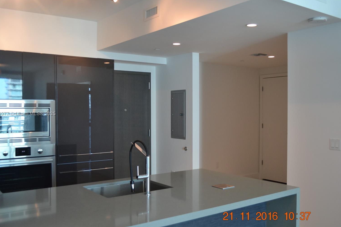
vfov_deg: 37.8
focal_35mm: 35
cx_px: 164
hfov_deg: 54.4
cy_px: 114
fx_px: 331
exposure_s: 1/60
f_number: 4
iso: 560
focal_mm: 22
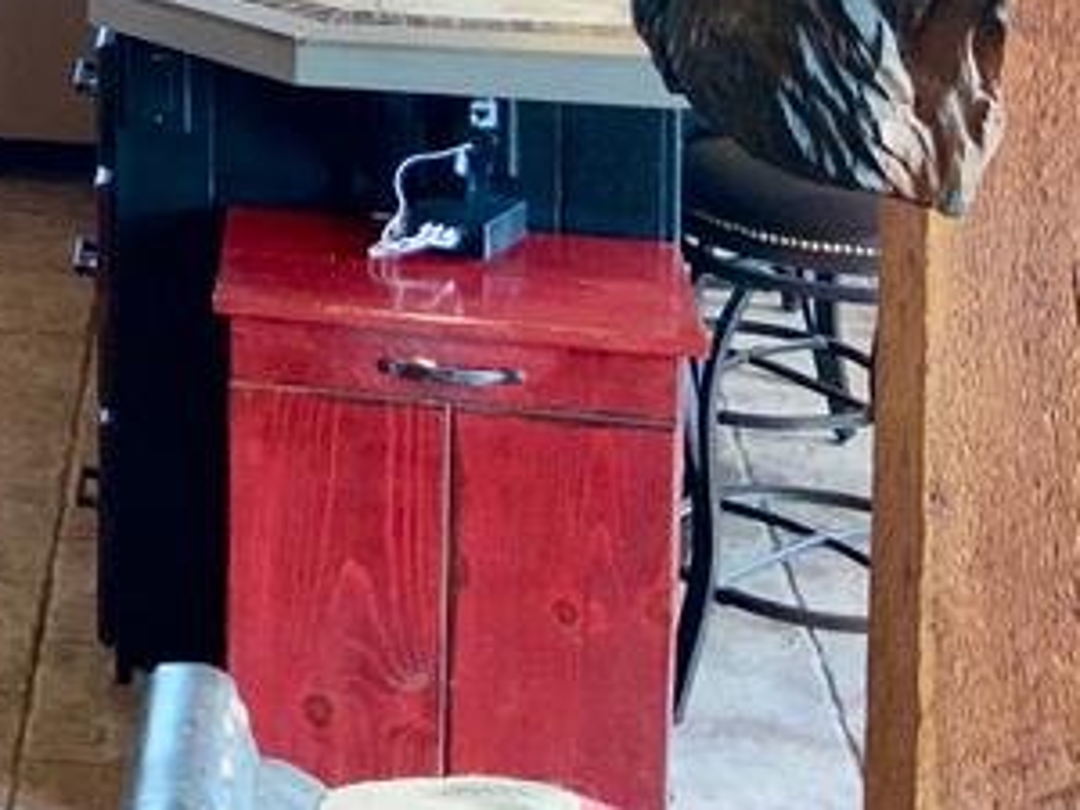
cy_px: -558
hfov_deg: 18.2
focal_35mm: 99
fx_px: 3089
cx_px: -400
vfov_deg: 13.6
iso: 80
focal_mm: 3
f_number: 1.8
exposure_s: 1/60
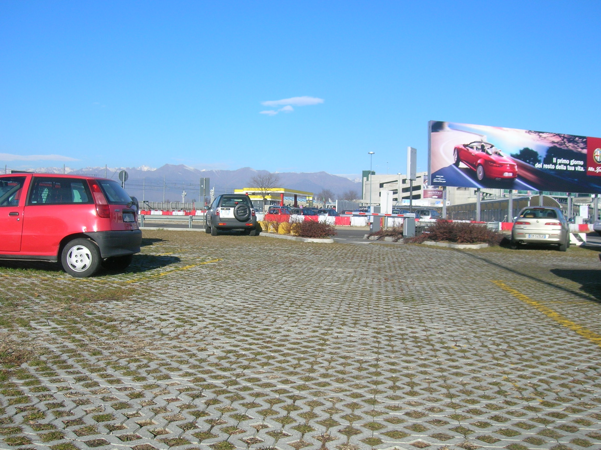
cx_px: 300
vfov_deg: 39.6
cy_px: 225
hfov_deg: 51.4
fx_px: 625
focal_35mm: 36
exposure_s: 1/365
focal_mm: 6
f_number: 4.9
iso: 50
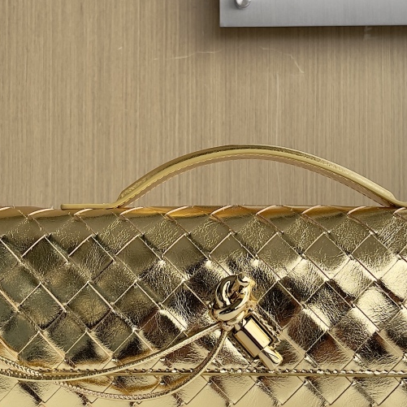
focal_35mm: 66
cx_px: 241
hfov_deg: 26.1
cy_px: 151
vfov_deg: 26.0
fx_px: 878
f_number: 1.6
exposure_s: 1/367
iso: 32
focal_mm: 5.1
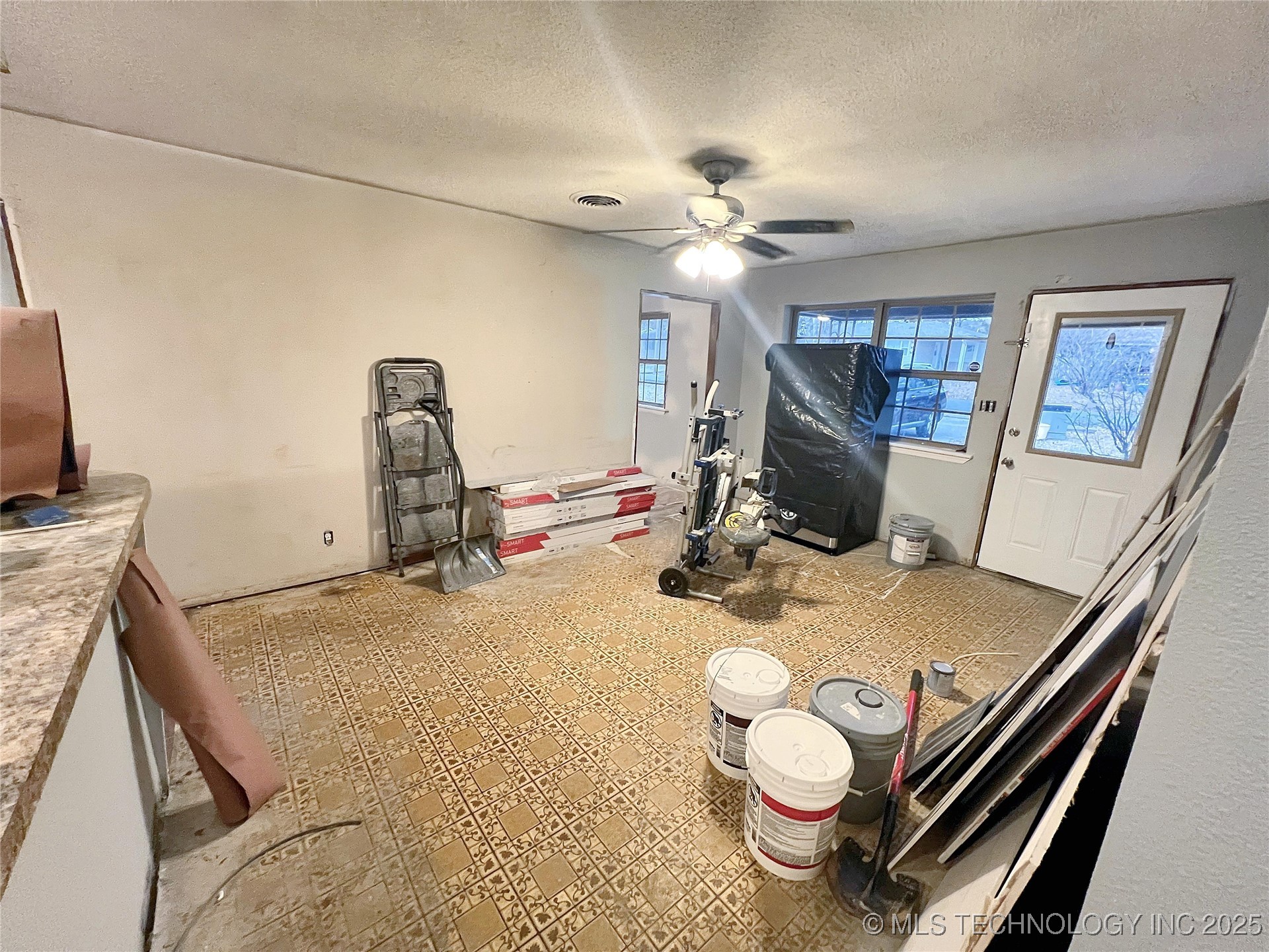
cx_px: 634
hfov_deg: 106.2
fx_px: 477
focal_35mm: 13
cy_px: 476
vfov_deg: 89.9
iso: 500
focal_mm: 1.6
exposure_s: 1/60
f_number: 1.8
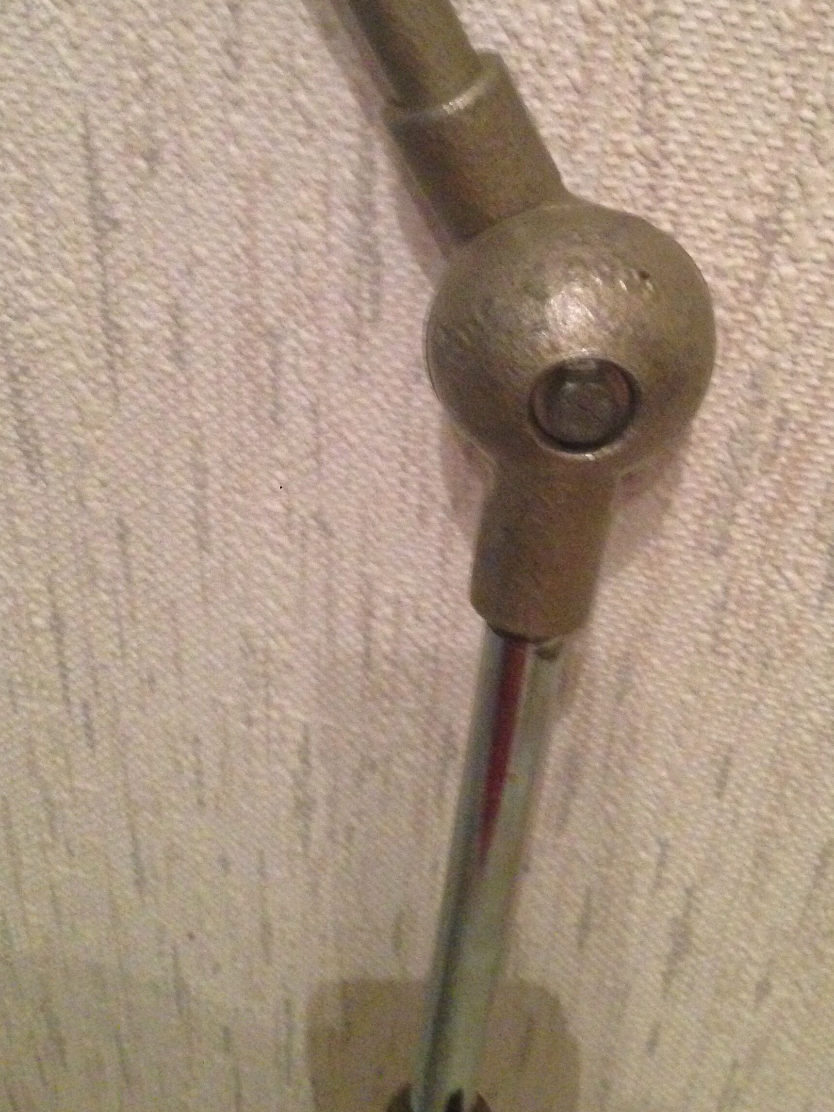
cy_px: 373
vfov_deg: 40.0
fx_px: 1510
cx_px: 532
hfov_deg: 30.7
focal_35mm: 47
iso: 500
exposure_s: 1/17
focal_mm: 4.12
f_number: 2.4
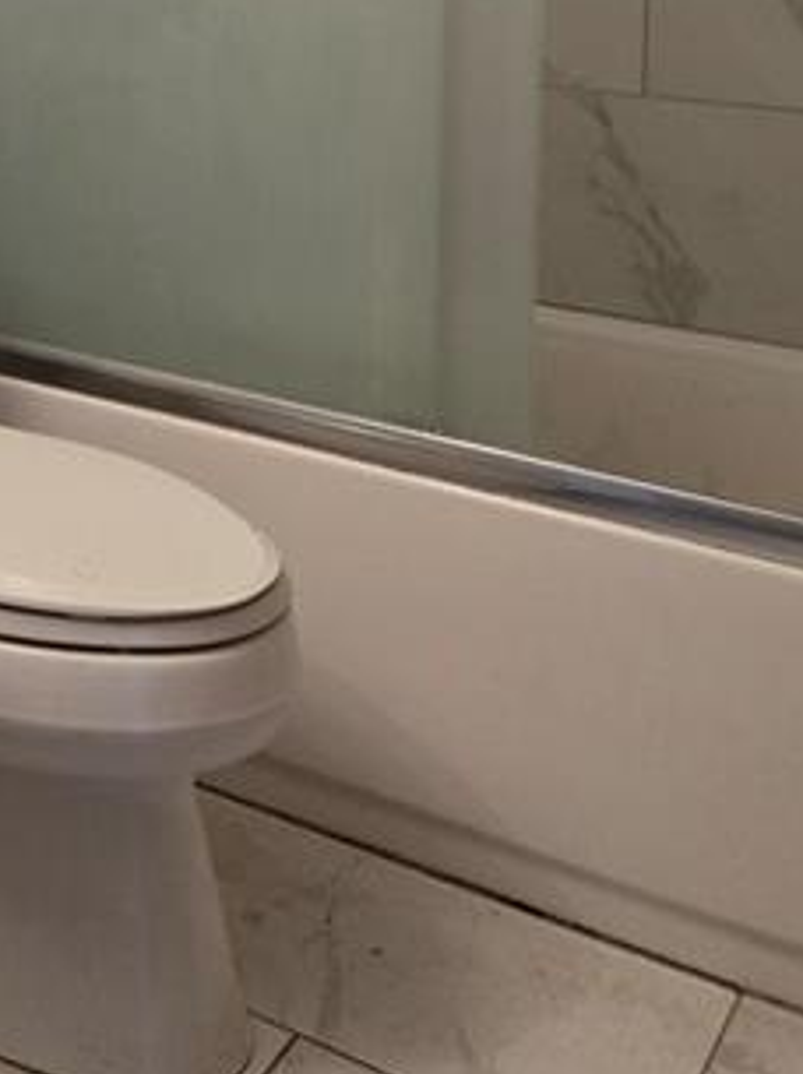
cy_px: -99
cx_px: -148
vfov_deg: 30.0
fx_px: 1798
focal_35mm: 58
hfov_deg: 23.2
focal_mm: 5.4
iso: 400
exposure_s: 1/120
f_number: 1.8
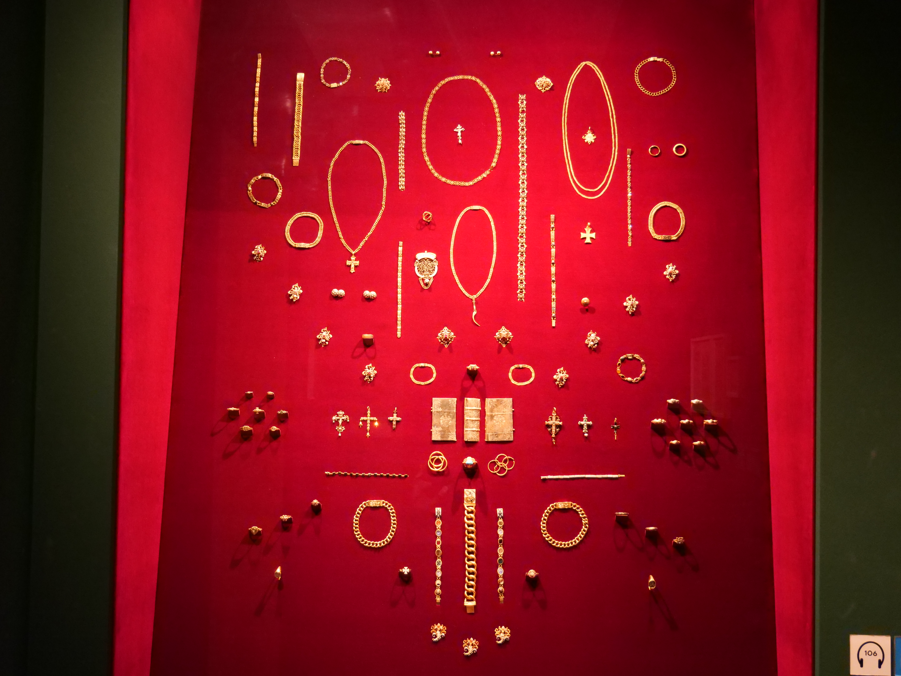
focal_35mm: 40
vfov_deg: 36.0
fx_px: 1041
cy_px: 338
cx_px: 450
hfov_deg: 46.8
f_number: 4.1
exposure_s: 1/10
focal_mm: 20
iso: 3200
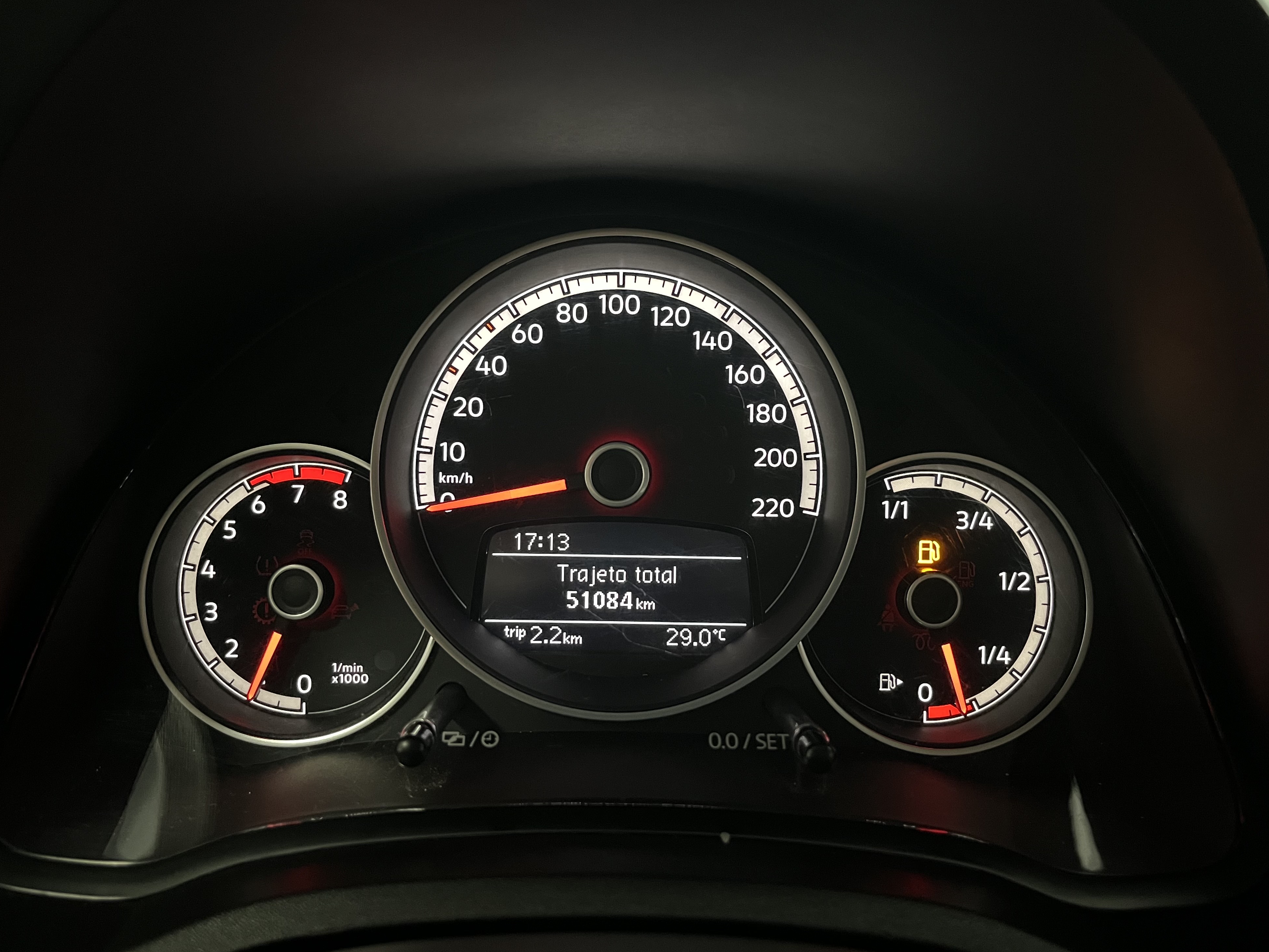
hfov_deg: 65.3
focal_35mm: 27
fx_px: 990
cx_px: 621
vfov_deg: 51.4
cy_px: 483
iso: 1250
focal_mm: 5.1
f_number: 1.6
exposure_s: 1/17
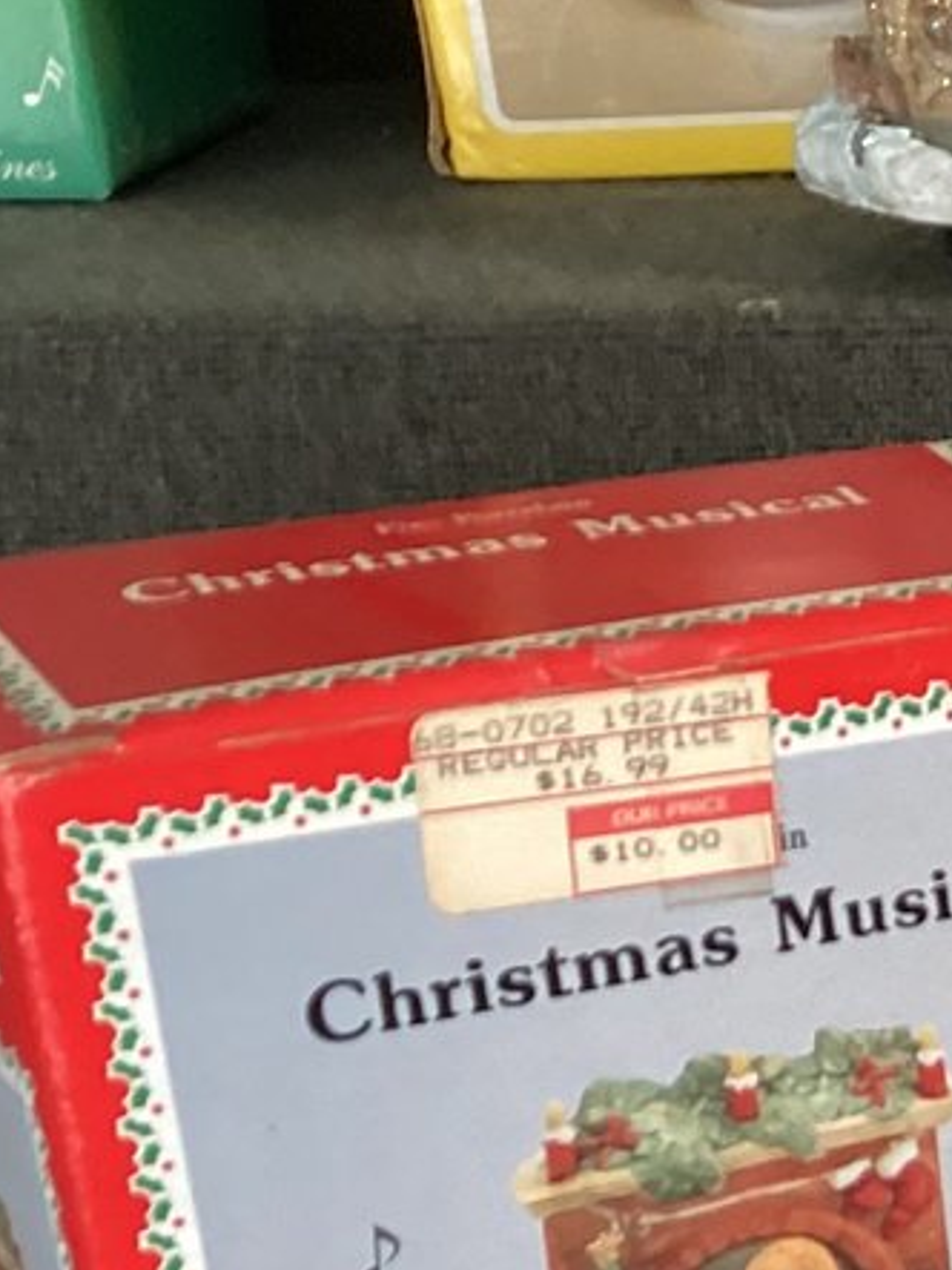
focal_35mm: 106
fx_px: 3889
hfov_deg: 11.8
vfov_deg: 18.2
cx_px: 2135
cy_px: 1203
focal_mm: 3.3
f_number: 2.4
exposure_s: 1/60
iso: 160
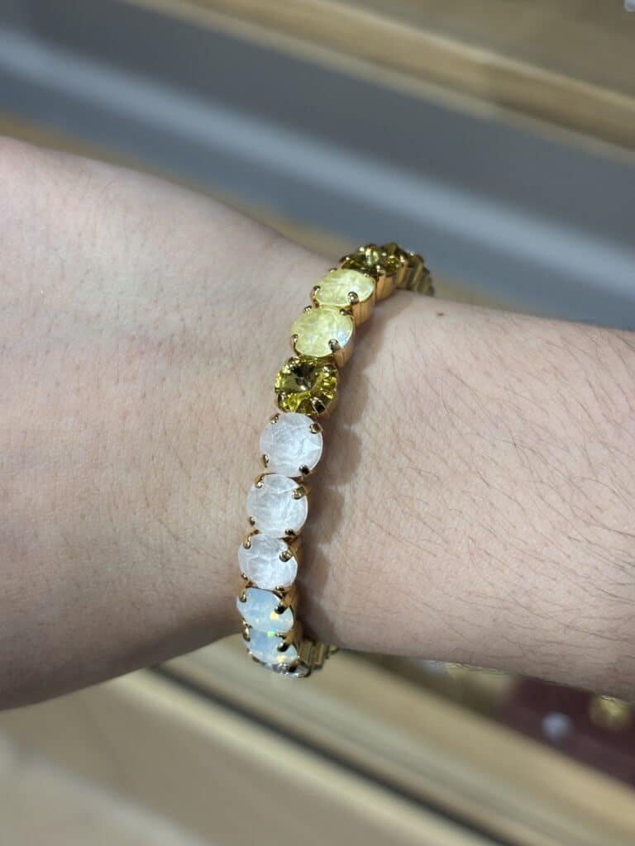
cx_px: 318
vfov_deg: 36.8
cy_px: 423
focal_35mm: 52
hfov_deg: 28.0
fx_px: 1272
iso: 40
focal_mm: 5.96
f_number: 1.6
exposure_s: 1/100
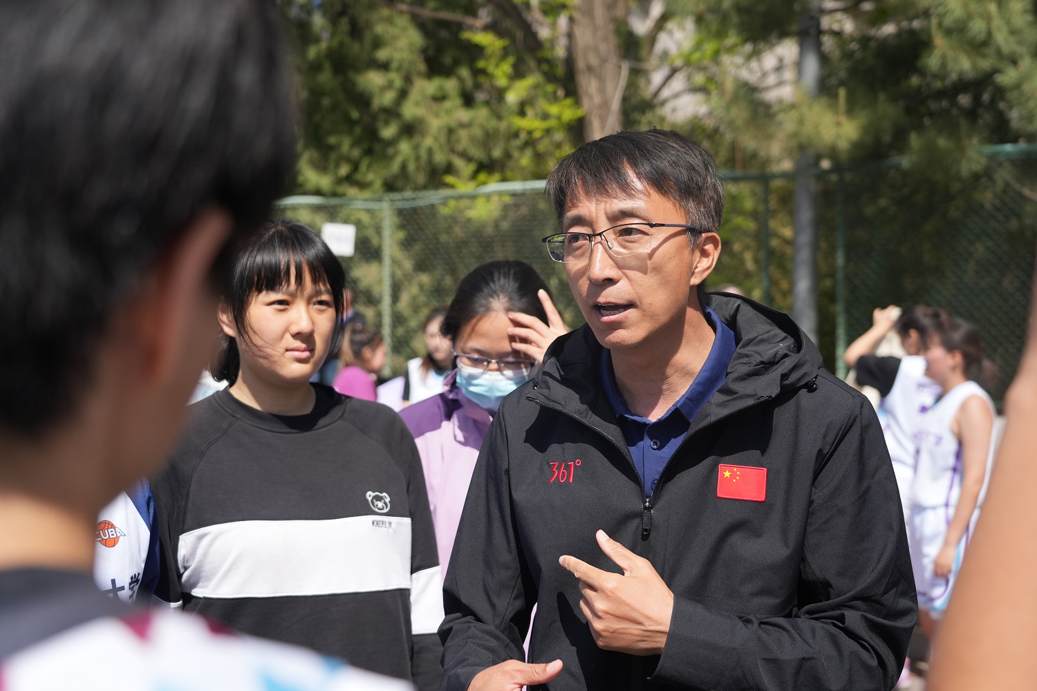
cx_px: 518
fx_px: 1296
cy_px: 346
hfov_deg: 43.6
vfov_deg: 29.9
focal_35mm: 45
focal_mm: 45
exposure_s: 1/3200
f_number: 4
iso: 320
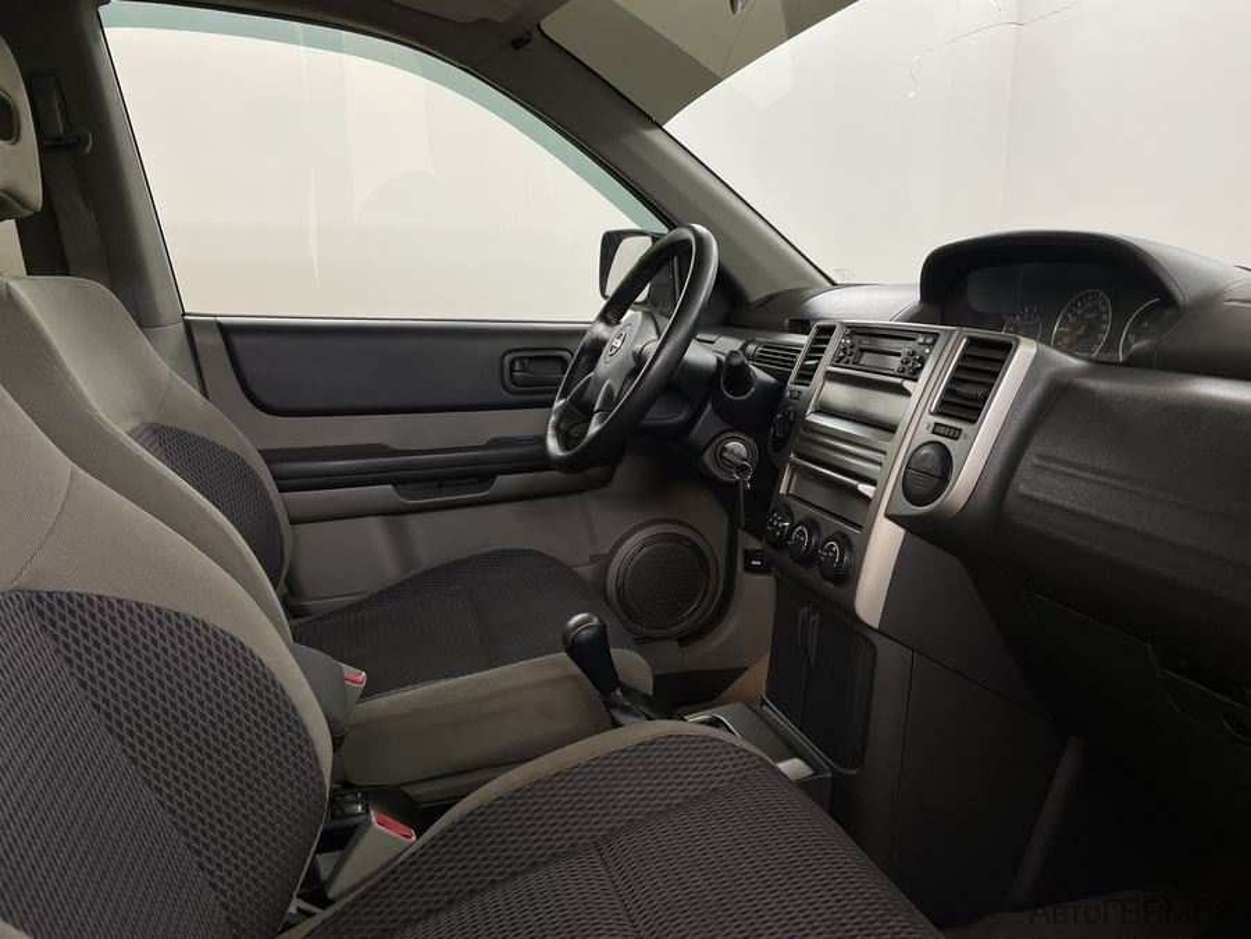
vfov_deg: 53.1
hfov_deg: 67.3
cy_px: 470
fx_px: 940
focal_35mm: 26
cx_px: 626
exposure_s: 1/100
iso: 80
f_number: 1.6
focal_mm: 4.2
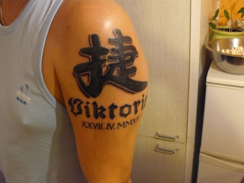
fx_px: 254
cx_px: 122
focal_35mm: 36
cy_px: 92
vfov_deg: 39.7
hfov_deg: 51.4
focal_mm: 6
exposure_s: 1/13
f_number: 3.6
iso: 400
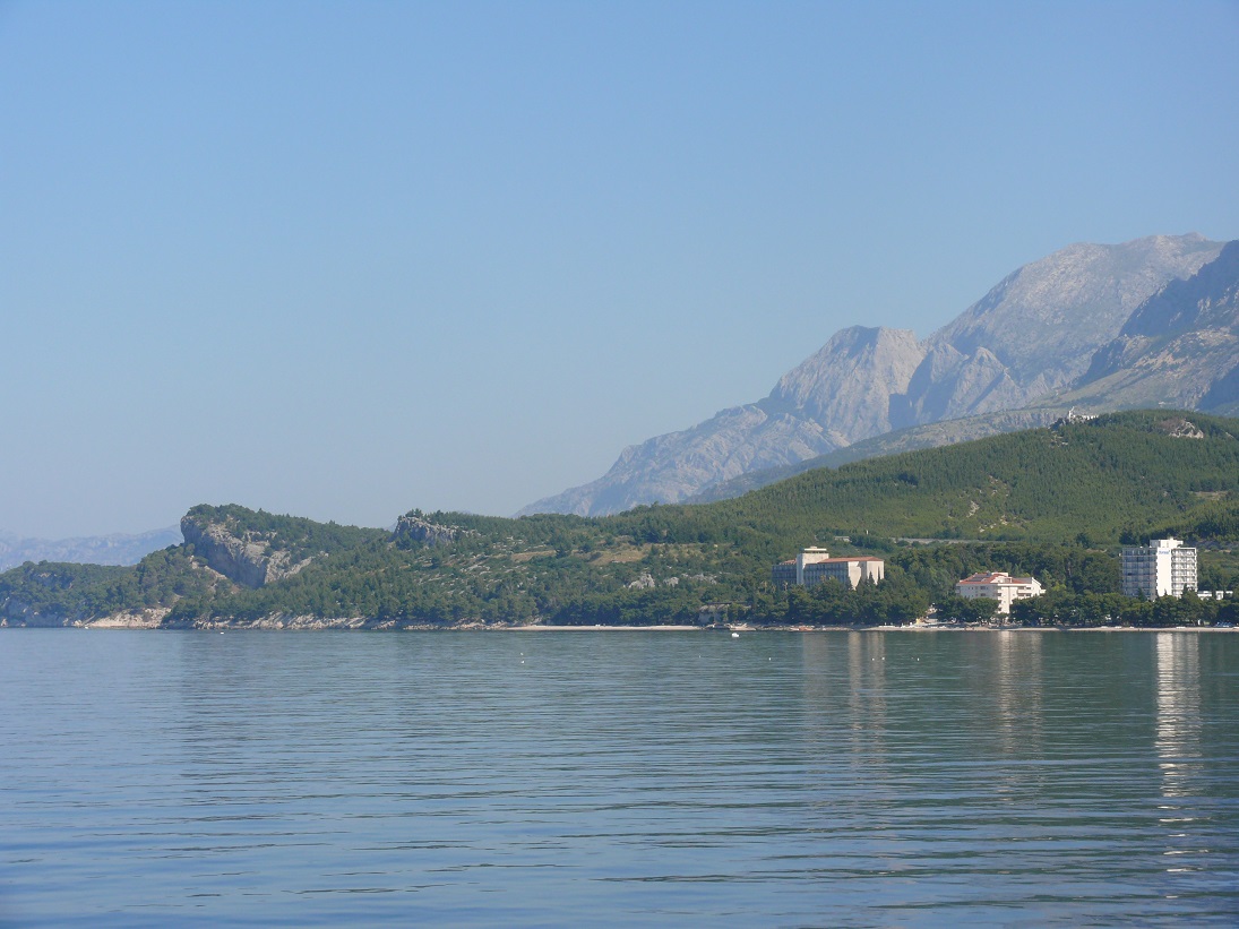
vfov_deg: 15.2
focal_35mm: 97
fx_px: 3472
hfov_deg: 20.2
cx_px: 620
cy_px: 464
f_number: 6.3
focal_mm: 20.5
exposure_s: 1/400
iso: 100
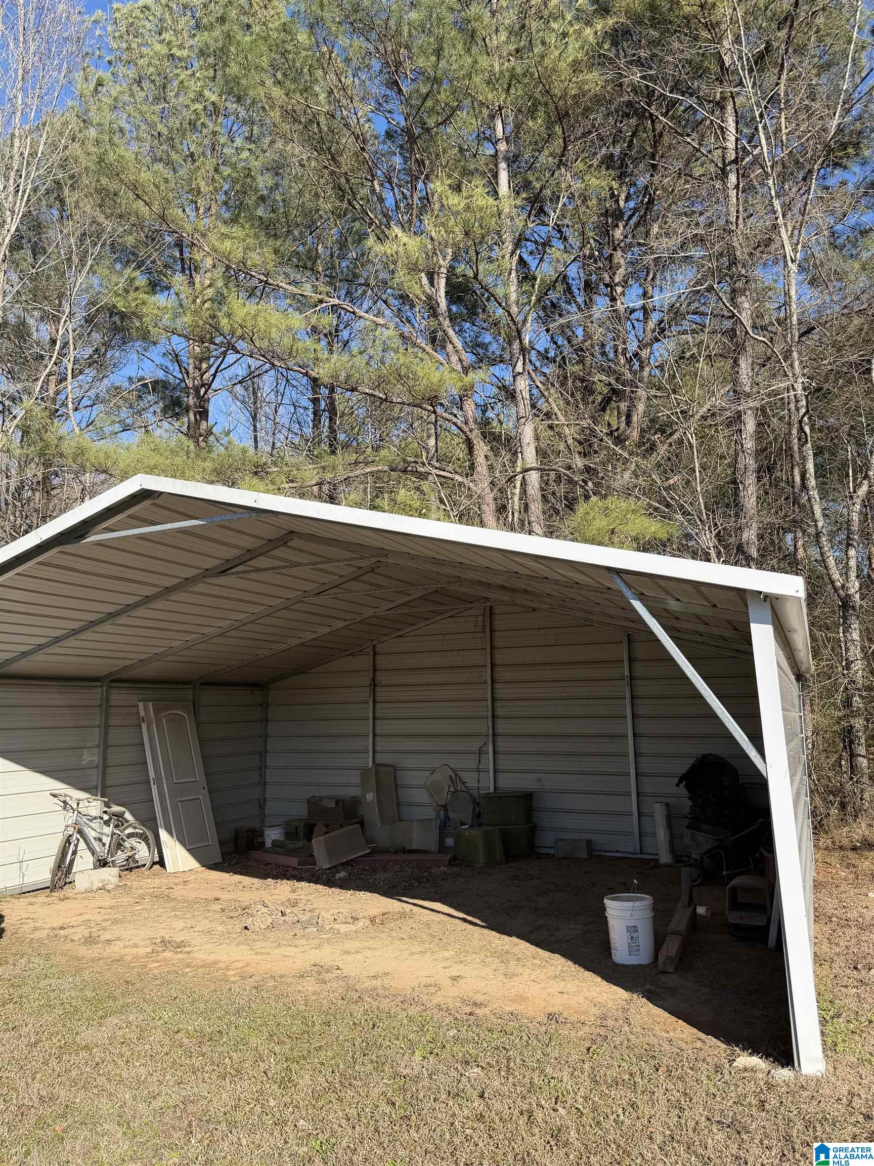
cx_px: 437
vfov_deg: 71.6
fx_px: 808
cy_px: 583
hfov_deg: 56.8
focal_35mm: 24
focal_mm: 6.76
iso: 80
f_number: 1.78
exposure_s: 1/2299
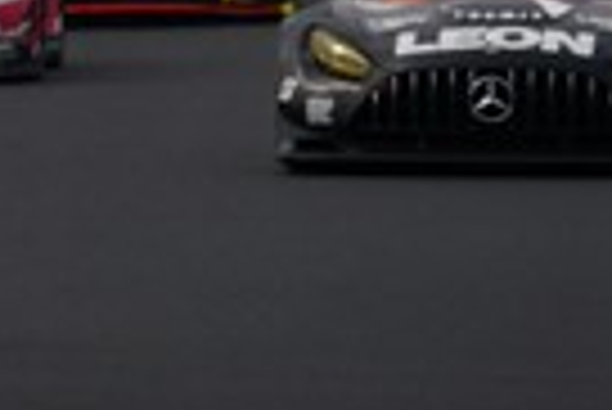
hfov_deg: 1.0
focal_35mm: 2150
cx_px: -590
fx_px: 36589
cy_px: -212
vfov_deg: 0.6
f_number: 6.3
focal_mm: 407
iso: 100
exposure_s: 1/800
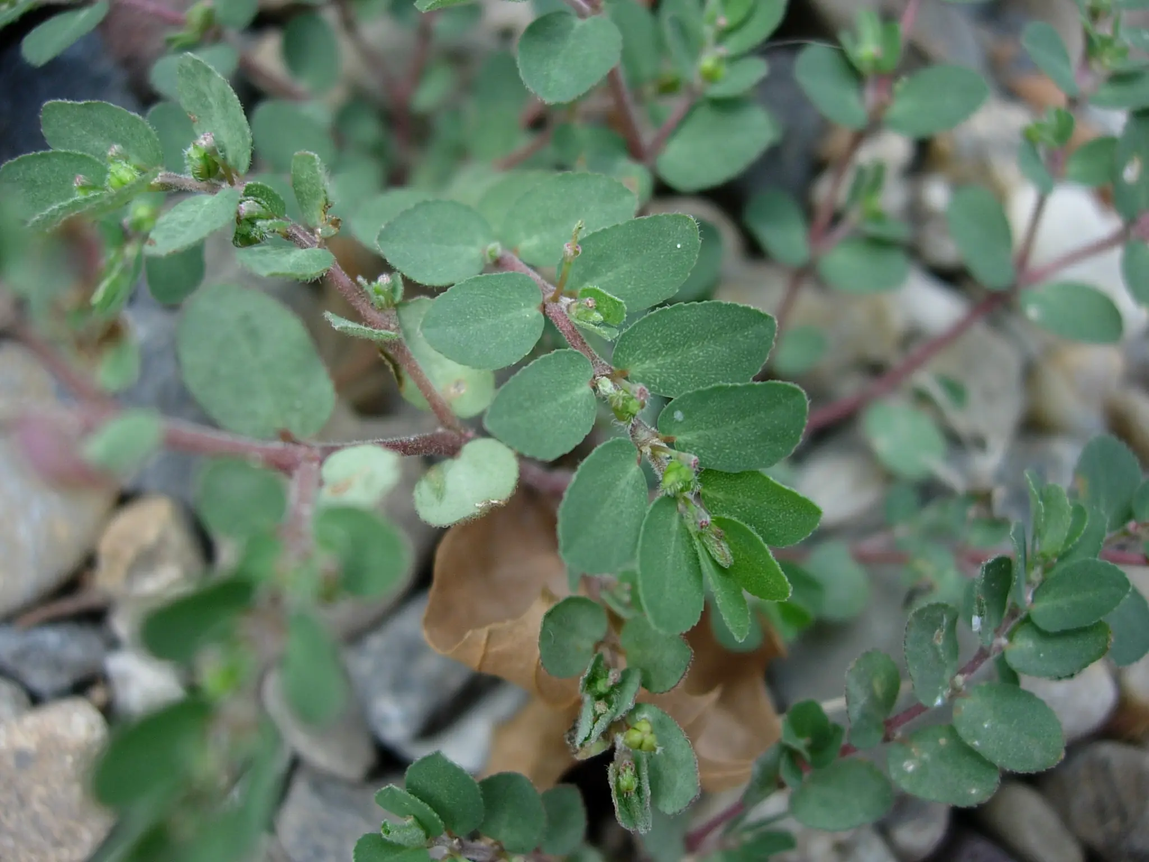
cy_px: 431
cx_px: 574
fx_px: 1261
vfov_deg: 37.7
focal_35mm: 38
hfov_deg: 49.0
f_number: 2.8
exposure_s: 1/181
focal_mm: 7.8
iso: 64
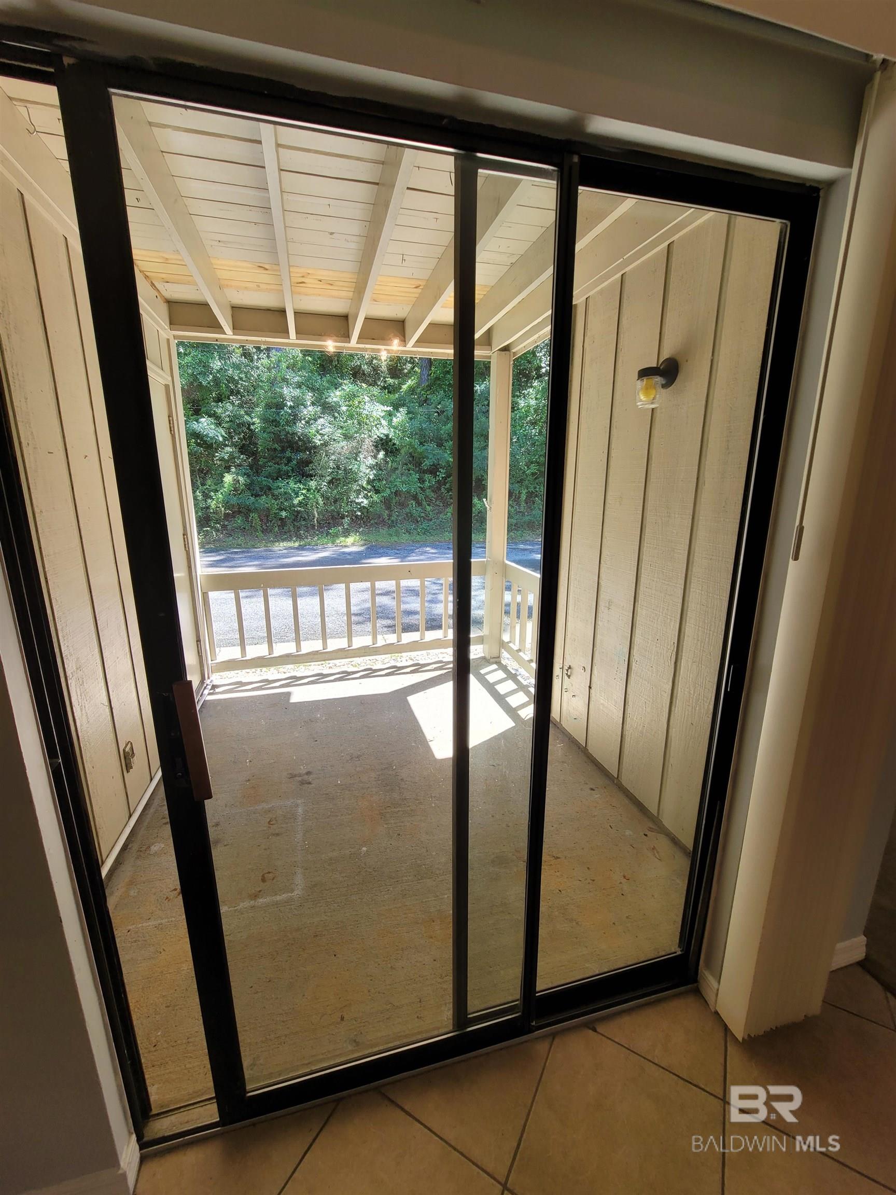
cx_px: 448
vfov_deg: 106.2
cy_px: 598
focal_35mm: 13
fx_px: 449
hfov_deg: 89.9
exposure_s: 1/120
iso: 64
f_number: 2.2
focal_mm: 2.2
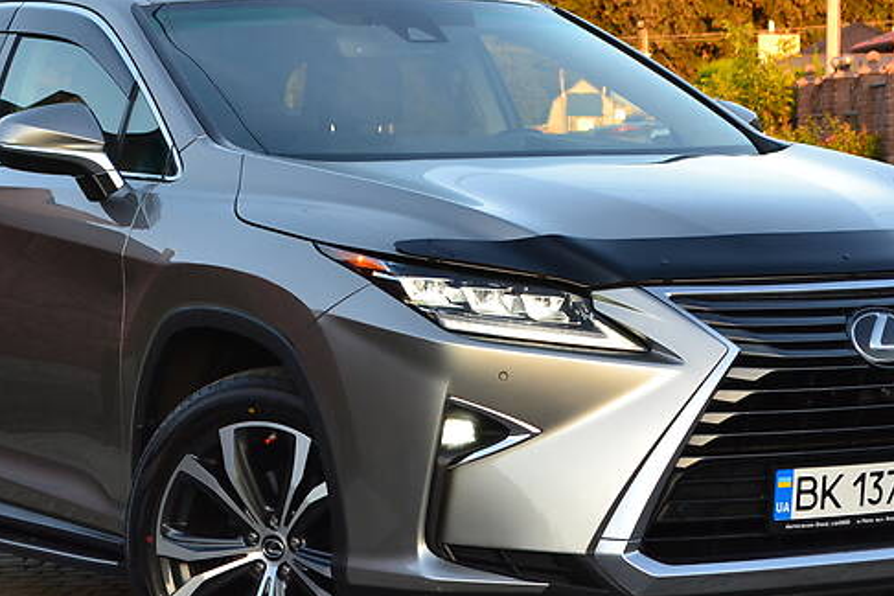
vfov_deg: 10.1
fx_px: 3373
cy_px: 297
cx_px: 425
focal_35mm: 136
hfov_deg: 15.1
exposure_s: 1/60
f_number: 8
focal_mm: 55
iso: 560
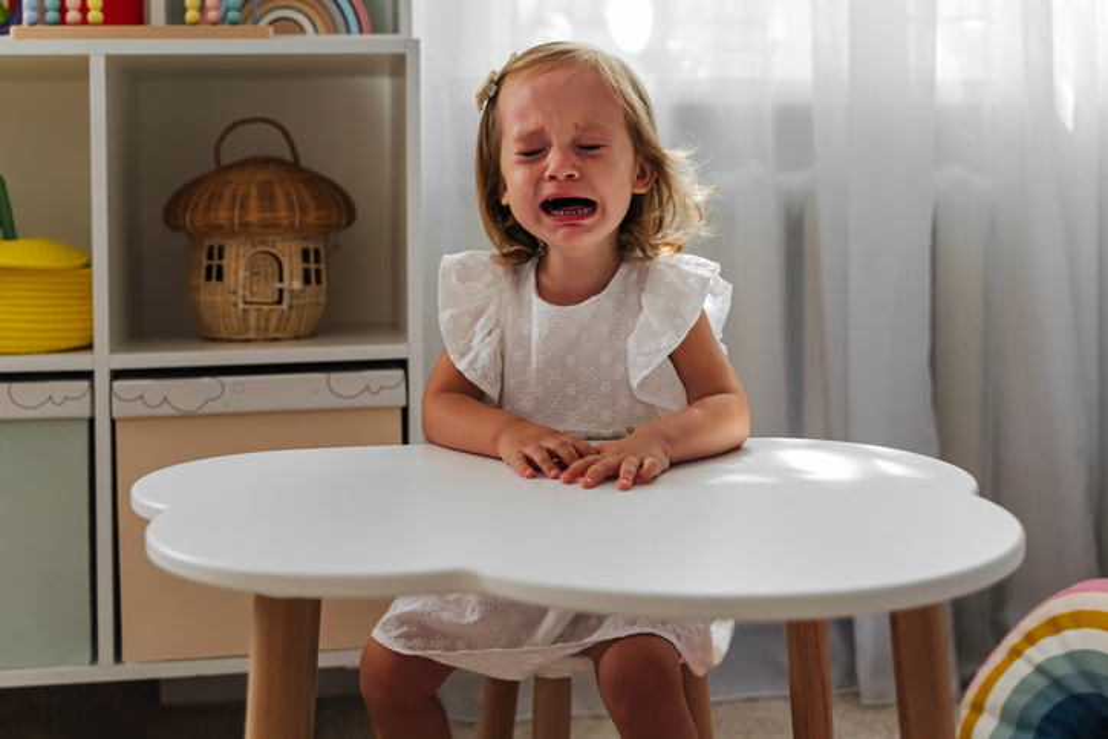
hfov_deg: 42.7
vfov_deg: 29.3
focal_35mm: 46
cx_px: 554
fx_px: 1416
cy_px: 370
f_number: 3.2
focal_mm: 46
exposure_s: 1/200
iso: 1600
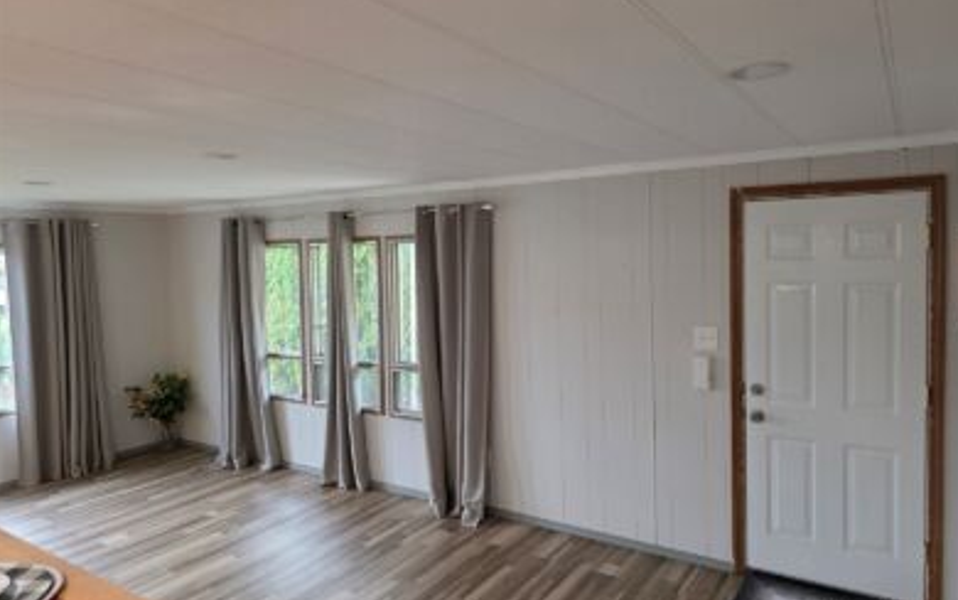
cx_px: 481
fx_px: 653
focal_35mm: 25
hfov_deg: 72.5
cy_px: 278
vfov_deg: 49.3
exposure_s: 1/120
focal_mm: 6.3
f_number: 1.7
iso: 500
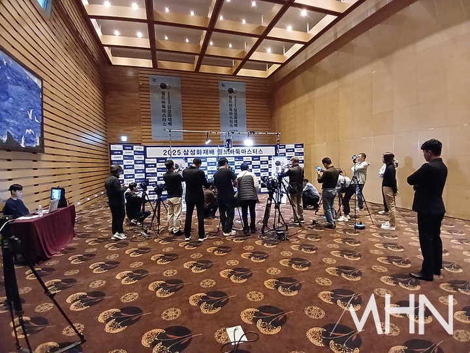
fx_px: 231
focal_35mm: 17
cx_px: 235
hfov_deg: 91.0
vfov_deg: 74.7
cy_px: 176
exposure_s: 1/15
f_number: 2.2
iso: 800
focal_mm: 1.4
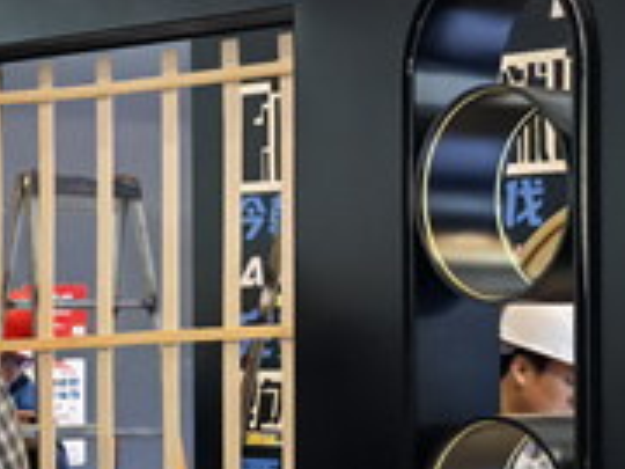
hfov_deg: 14.1
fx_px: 2510
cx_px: 469
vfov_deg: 10.7
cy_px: 271
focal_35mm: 139
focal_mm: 5.75
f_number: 2
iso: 250
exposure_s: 1/100
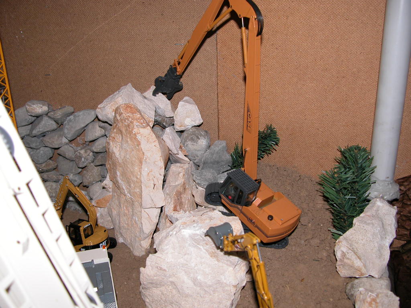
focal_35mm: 35
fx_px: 416
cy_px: 154
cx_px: 206
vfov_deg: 40.7
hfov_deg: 52.6
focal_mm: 8.9
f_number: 2.8
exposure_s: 1/60
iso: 100
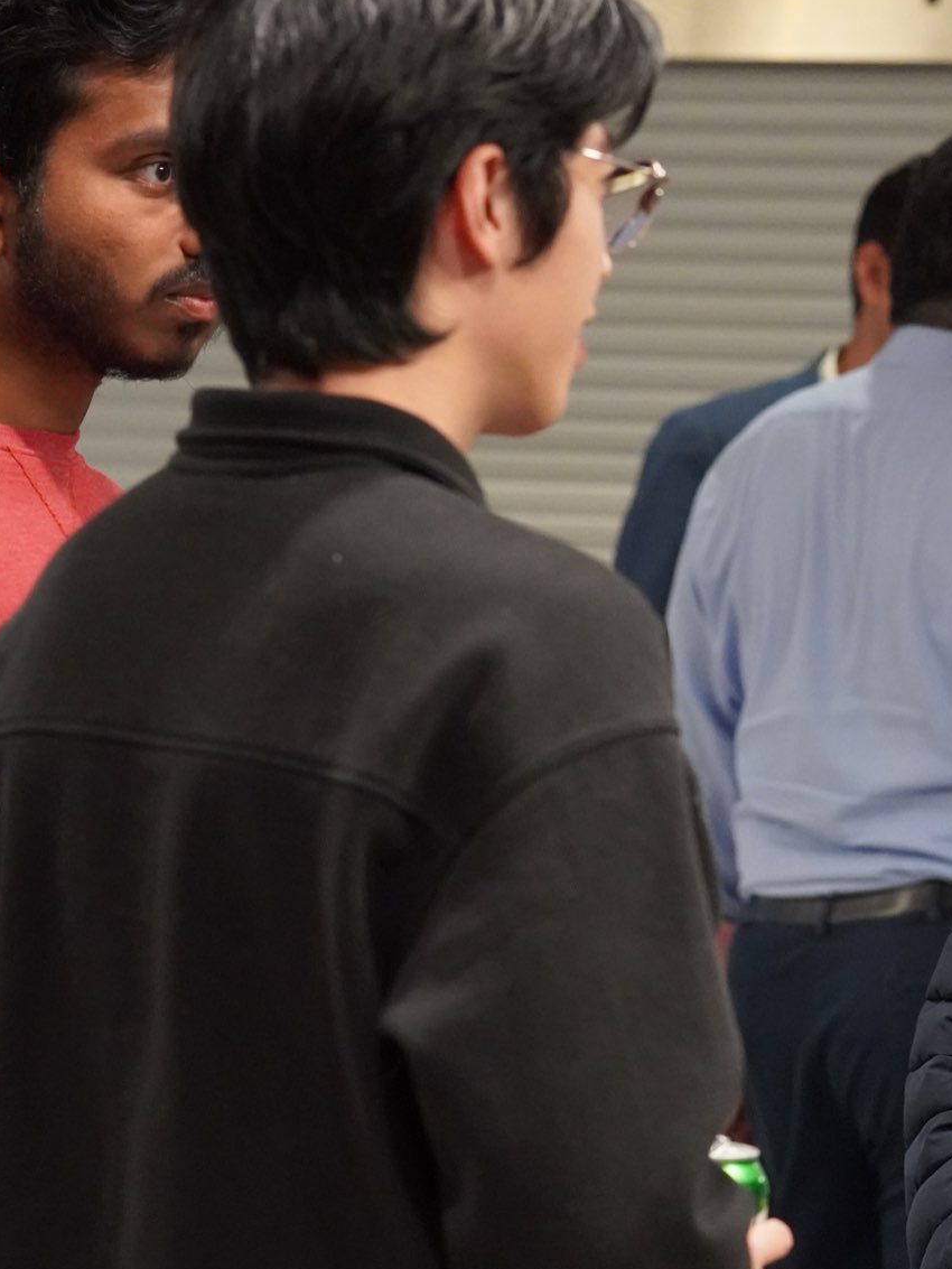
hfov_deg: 7.8
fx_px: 6997
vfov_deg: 10.4
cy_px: 634
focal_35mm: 191
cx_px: 920
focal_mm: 75
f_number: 4
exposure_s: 1/160
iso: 4000
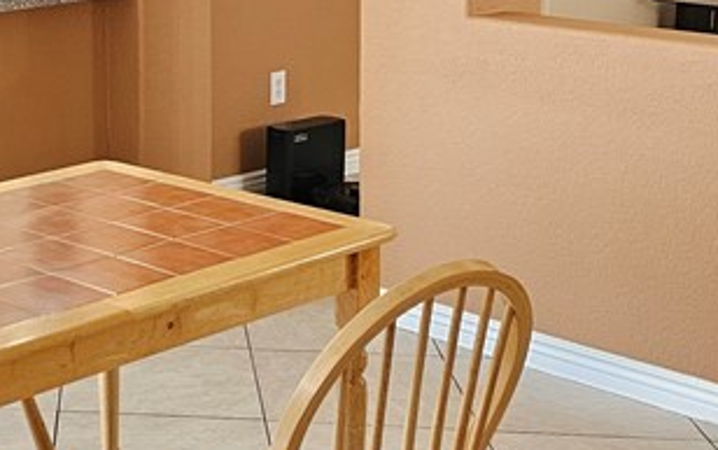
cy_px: -2
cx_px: -135
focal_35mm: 81
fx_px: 1586
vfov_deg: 15.8
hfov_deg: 23.4
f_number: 1.7
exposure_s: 1/120
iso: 640
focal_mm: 6.3
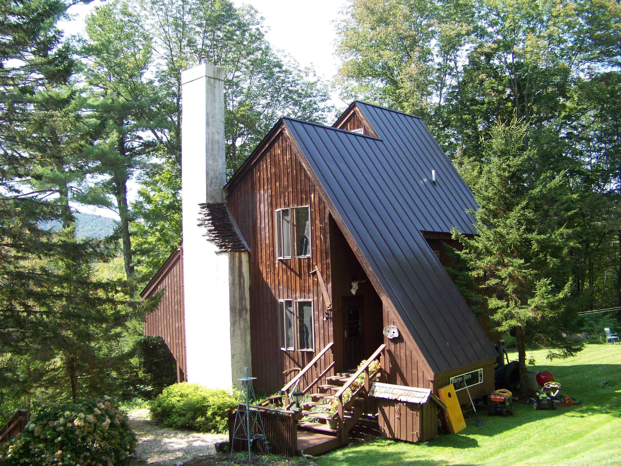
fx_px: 646
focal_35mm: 36
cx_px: 310
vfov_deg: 39.7
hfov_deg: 51.4
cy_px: 233
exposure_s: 1/200
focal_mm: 5.85
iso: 69
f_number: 2.8
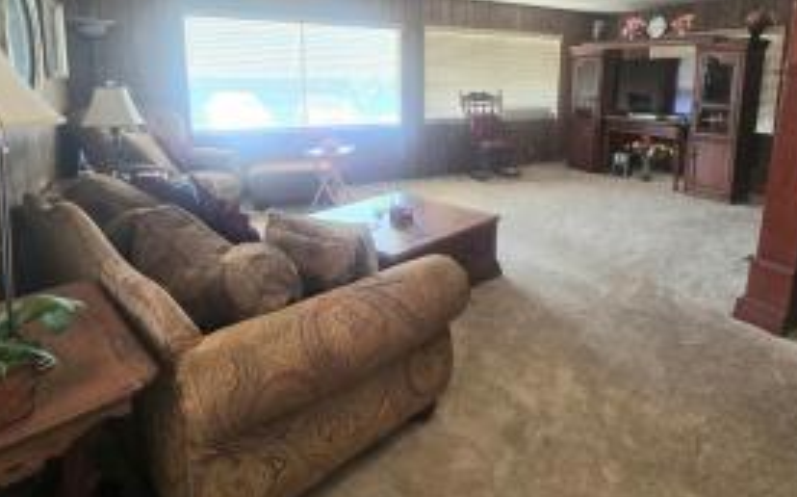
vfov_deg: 57.8
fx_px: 434
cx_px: 448
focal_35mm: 20
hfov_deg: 84.7
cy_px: 153
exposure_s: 1/60.2
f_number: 2.2
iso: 160
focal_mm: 2.2
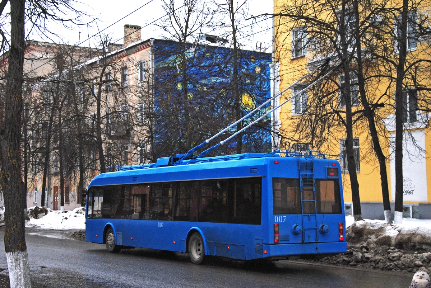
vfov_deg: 23.8
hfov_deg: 35.0
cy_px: 144
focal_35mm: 57
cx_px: 216
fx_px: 683
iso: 400
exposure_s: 1/800
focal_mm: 38
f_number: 4.5
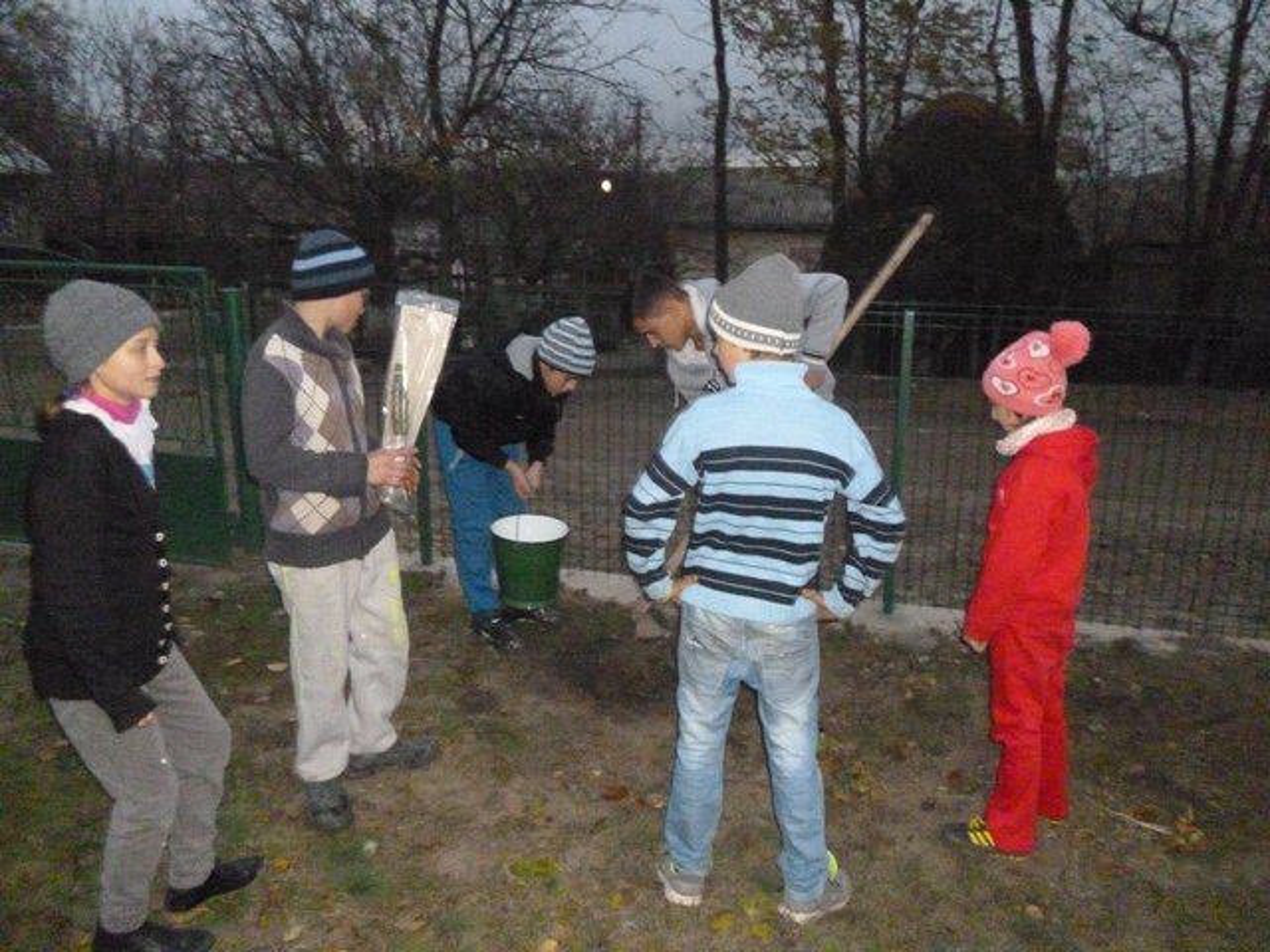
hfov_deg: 63.4
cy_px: 476
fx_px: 1027
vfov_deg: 49.7
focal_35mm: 28
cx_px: 635
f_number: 3.1
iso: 1600
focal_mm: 5
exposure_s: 1/60
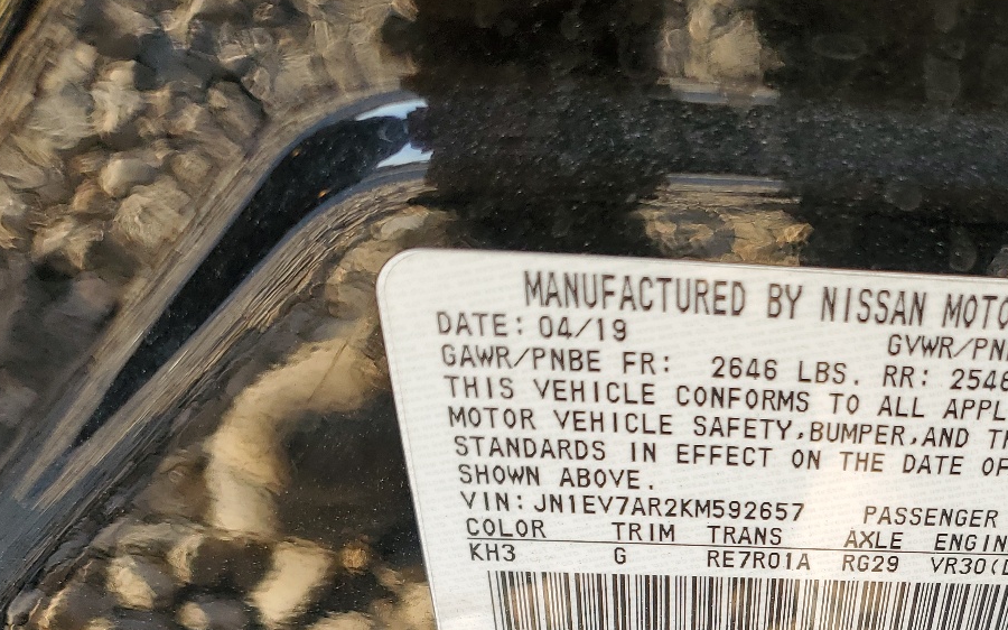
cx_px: 868
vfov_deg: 25.1
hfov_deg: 38.8
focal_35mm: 49
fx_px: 1346
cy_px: 631
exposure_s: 1/145
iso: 50
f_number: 1.5
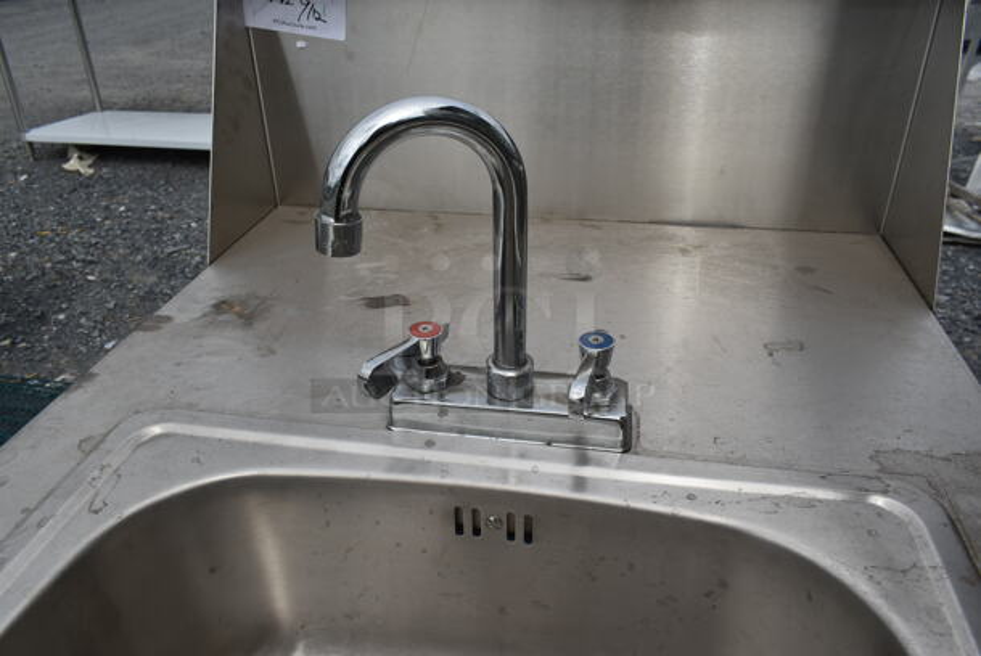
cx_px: 490
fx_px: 736
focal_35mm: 27
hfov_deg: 67.3
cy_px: 328
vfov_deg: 48.0
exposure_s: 1/400
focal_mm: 18
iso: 100
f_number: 10
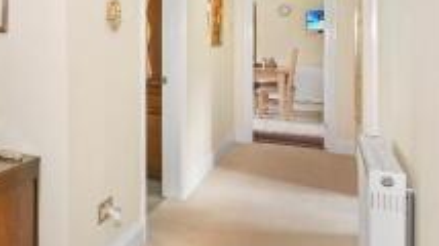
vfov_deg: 32.8
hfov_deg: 50.8
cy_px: 52
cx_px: 51
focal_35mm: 35
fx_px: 407
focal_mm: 10
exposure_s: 1/6
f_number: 4
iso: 100
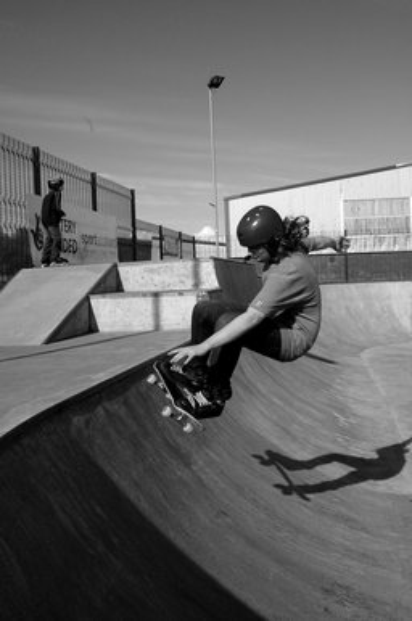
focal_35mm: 36
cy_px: 310
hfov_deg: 36.7
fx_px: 620
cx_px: 206
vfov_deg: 53.2
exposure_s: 1/1600
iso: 800
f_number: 13
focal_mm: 24
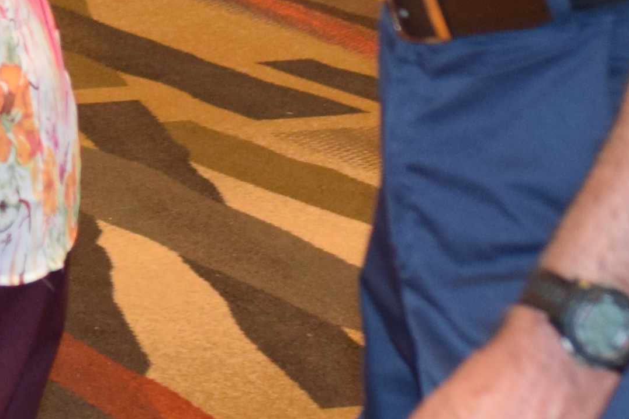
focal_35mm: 435
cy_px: -366
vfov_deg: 3.1
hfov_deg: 4.7
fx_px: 7599
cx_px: -117
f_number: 3.5
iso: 800
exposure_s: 1/60
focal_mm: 52
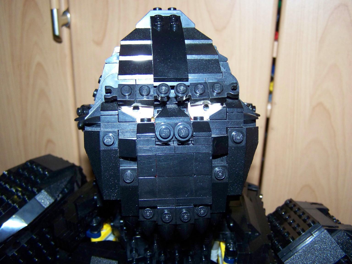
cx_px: 176
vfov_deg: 37.7
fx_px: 386
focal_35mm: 38
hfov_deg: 49.0
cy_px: 132
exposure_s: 1/30
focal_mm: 6.3
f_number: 2.8
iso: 200
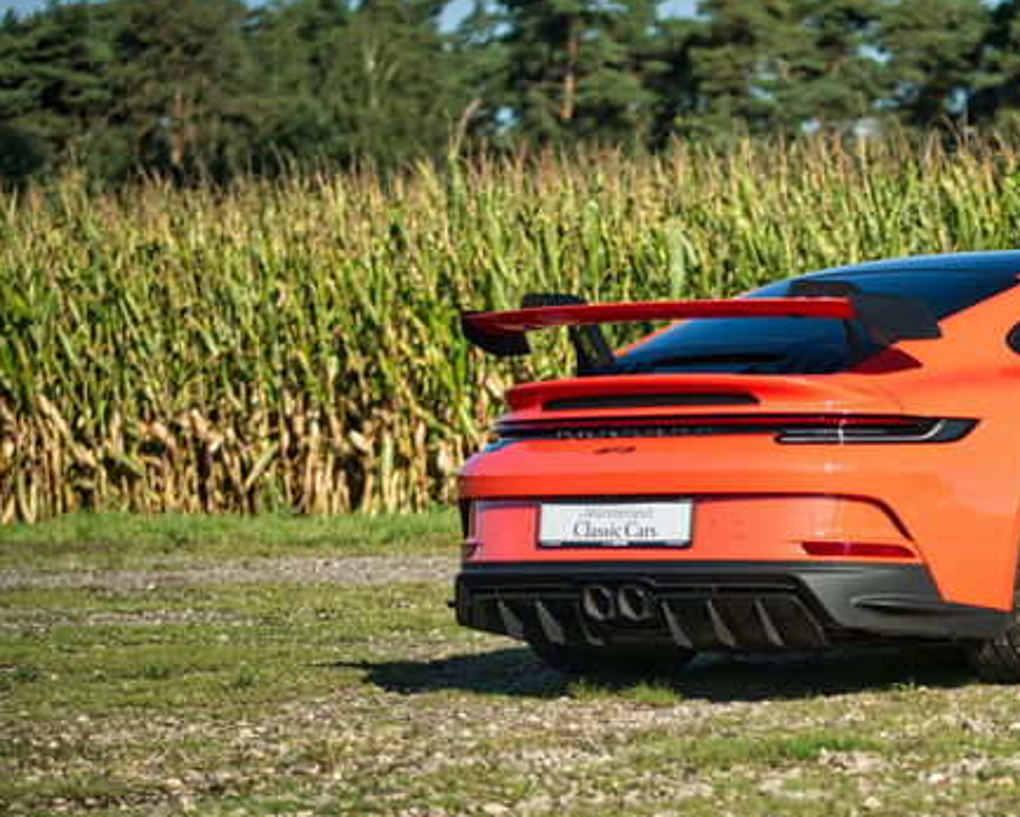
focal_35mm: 148
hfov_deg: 12.9
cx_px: 900
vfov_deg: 10.4
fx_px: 4471
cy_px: 512
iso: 100
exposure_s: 1/640
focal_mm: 89
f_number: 2.8
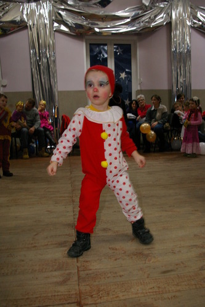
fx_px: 295
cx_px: 102
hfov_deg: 38.3
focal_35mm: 34
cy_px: 154
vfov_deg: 55.1
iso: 800
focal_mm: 23
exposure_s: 1/45
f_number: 5.6
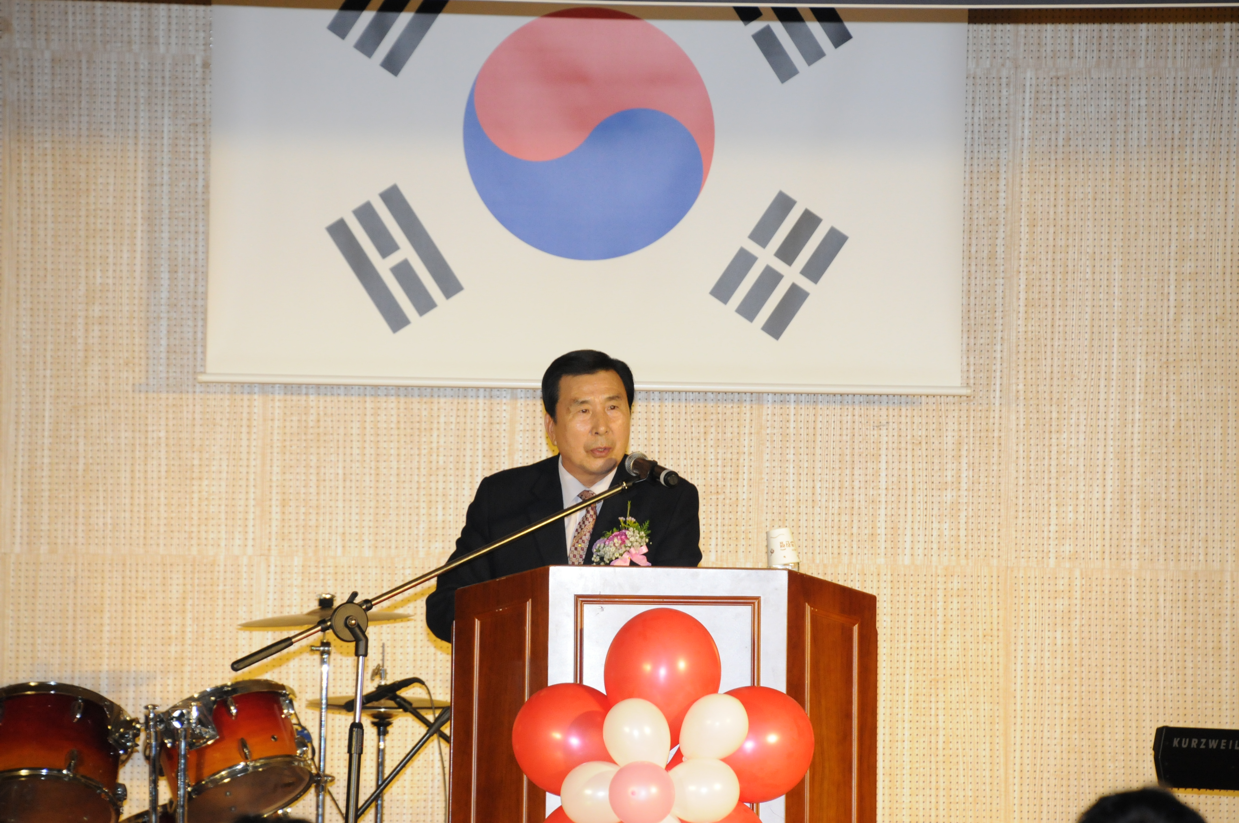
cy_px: 412
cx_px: 620
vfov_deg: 5.7
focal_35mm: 240
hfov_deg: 8.6
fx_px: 8250
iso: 1250
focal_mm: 160
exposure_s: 1/60
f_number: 8
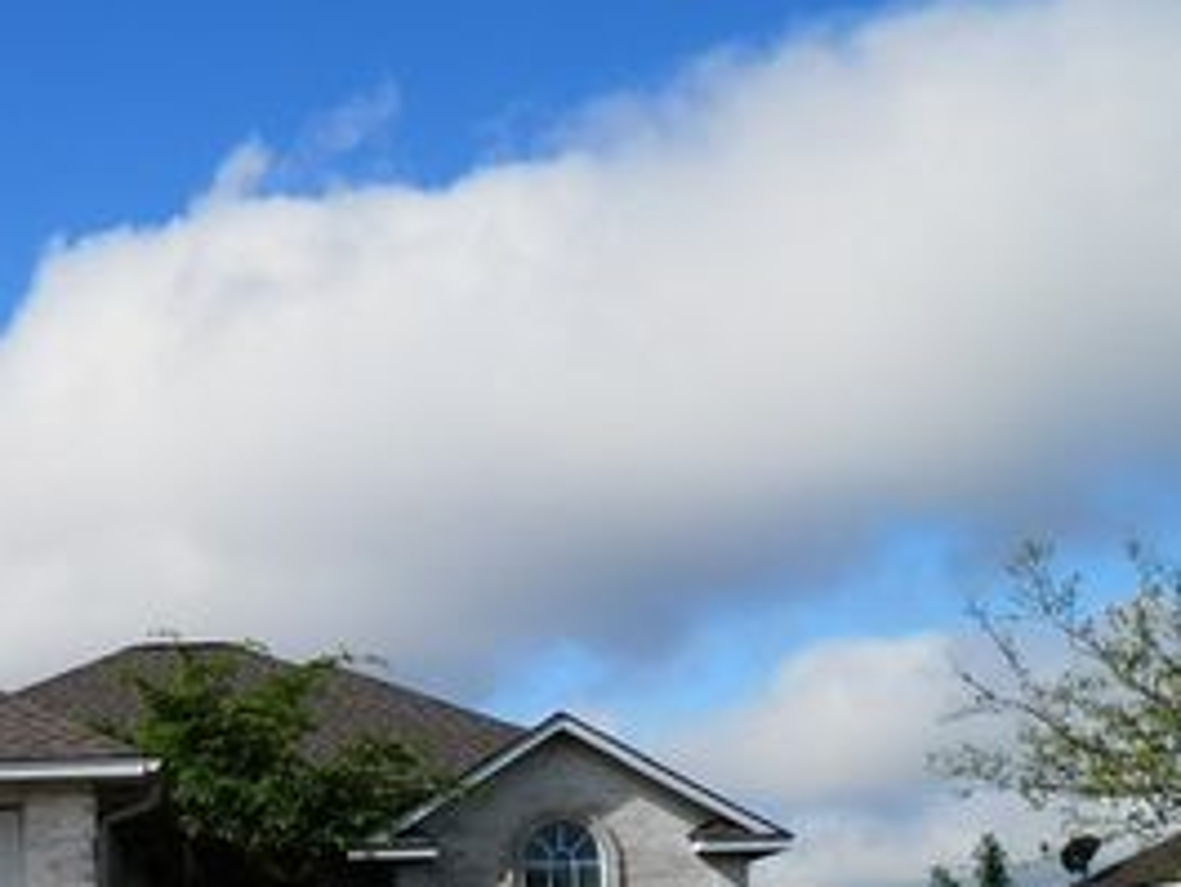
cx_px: 111
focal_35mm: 51
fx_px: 1741
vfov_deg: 27.8
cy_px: 760
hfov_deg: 35.2
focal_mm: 5
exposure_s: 1/200
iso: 80
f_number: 9
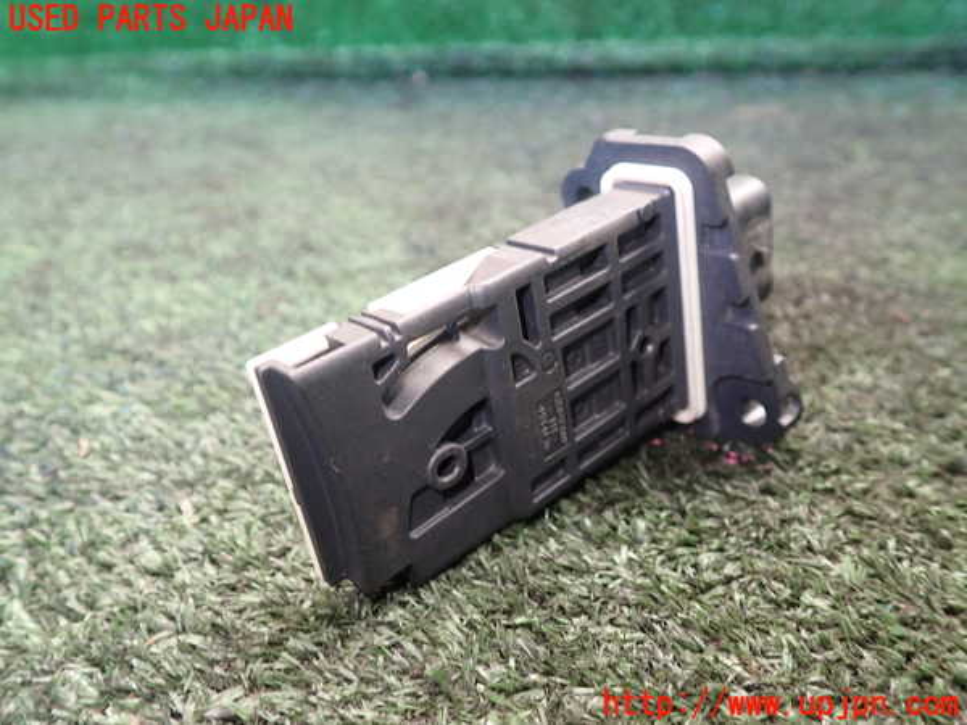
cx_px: 484
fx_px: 838
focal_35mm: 30
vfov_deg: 46.8
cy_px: 362
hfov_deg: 60.0
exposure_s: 1/40
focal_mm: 5.4
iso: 200
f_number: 2.3
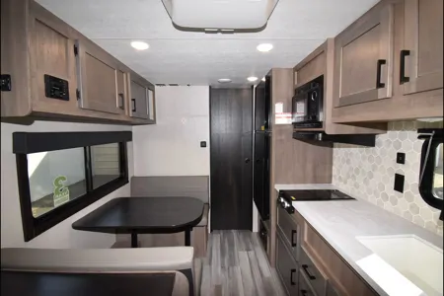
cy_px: 148
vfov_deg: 77.3
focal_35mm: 15
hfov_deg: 100.4
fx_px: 185
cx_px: 222
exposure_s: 1/125
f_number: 5.6
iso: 800
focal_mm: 10
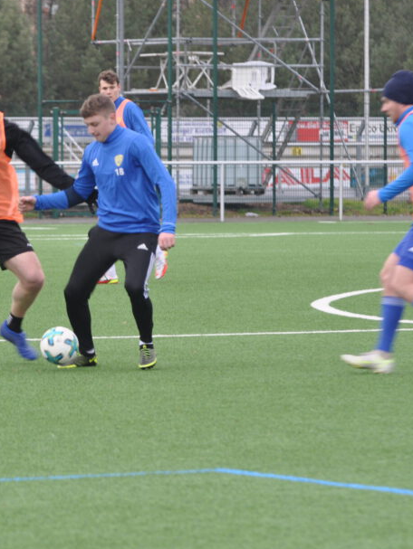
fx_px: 5209
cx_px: 70
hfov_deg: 4.5
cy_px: 265
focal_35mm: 328
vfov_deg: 6.0
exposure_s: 1/125
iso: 400
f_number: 4.8
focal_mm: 135
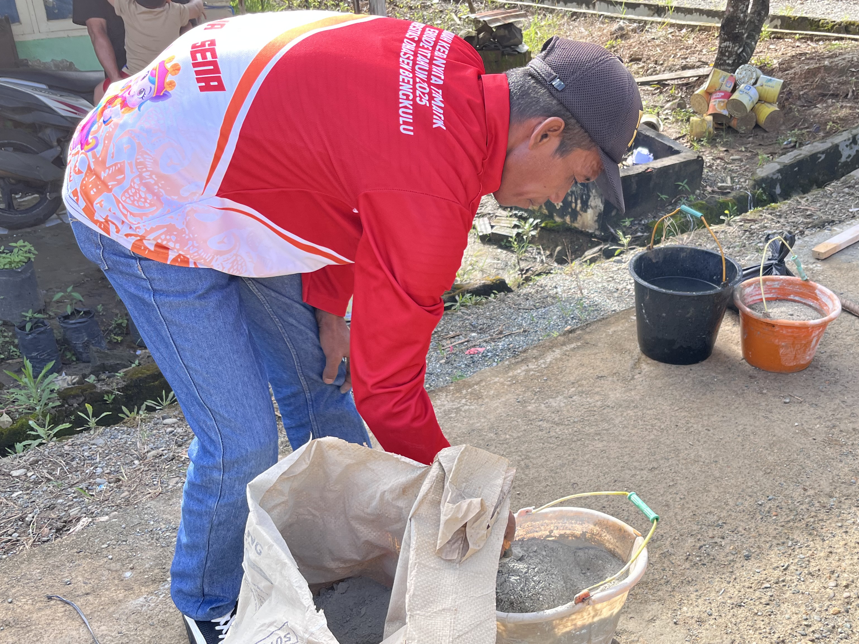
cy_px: 373
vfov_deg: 41.7
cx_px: 544
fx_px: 844
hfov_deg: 53.3
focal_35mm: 34
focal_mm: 5.1
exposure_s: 1/399
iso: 50
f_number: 1.6
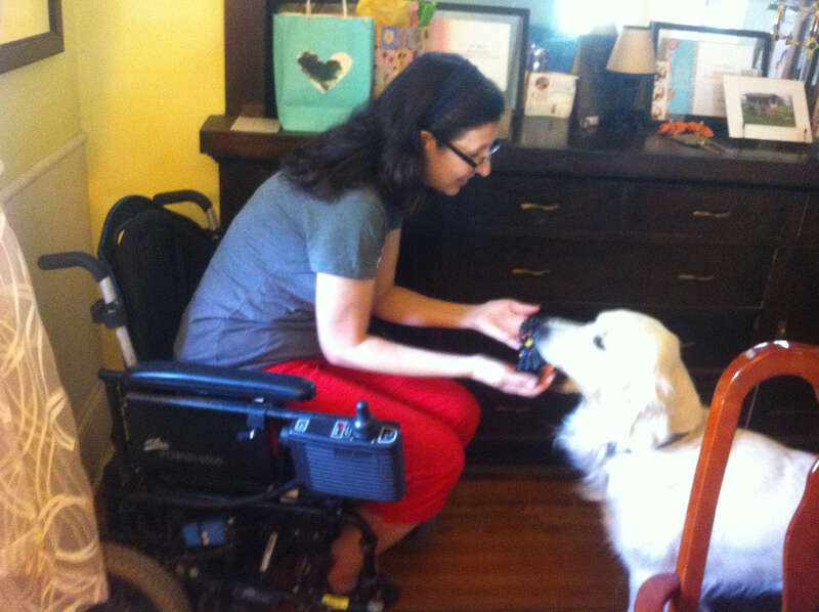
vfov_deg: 40.6
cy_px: 306
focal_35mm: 35
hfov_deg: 52.7
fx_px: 827
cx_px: 410
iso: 640
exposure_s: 1/15
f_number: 2.8
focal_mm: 3.85
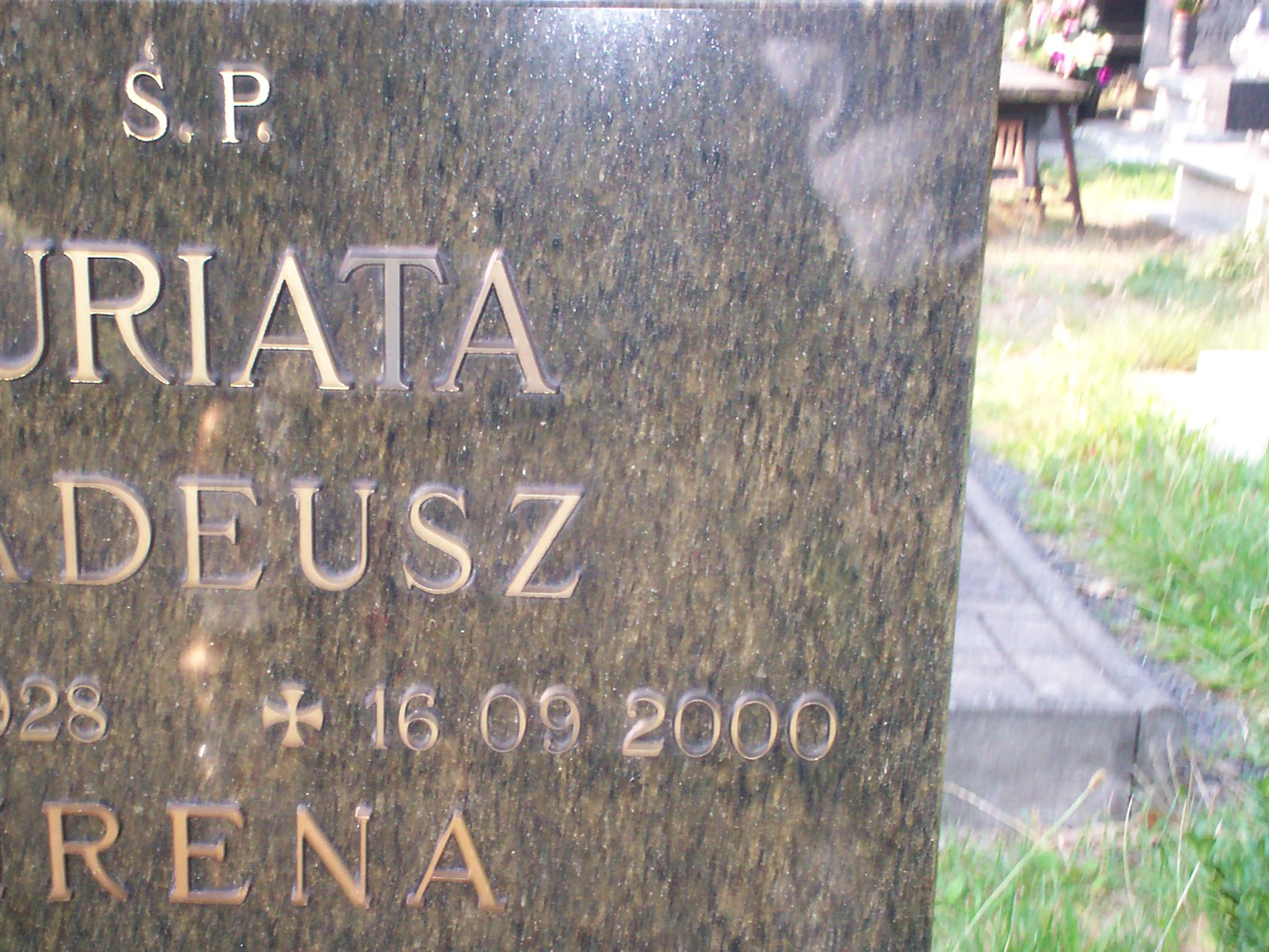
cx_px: 530
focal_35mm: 55
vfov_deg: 26.5
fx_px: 2017
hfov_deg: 34.9
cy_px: 610
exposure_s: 1/60
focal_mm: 6
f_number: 4.5
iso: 140
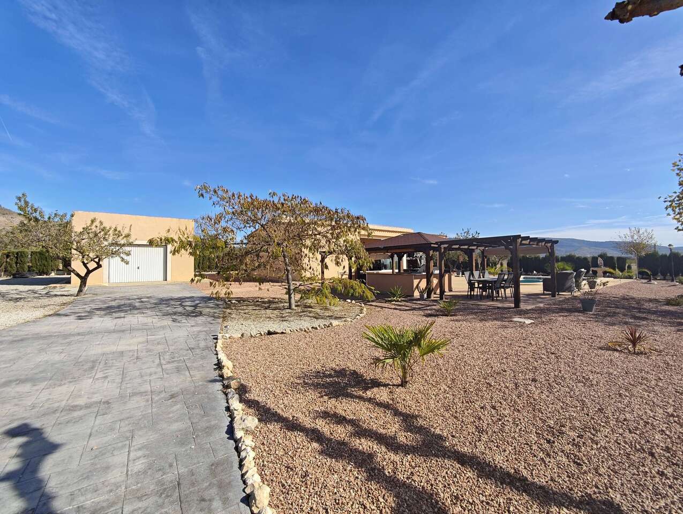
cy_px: 257
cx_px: 342
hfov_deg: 102.0
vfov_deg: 85.8
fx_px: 277
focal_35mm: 14
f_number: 2.2
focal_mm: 2.16
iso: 50
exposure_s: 1/476
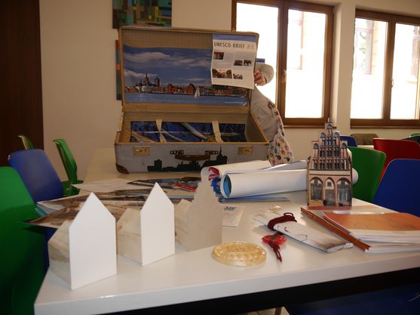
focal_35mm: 28
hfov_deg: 63.5
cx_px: 210
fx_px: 340
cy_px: 158
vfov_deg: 49.7
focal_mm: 14
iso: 500
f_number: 3.5
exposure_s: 1/60
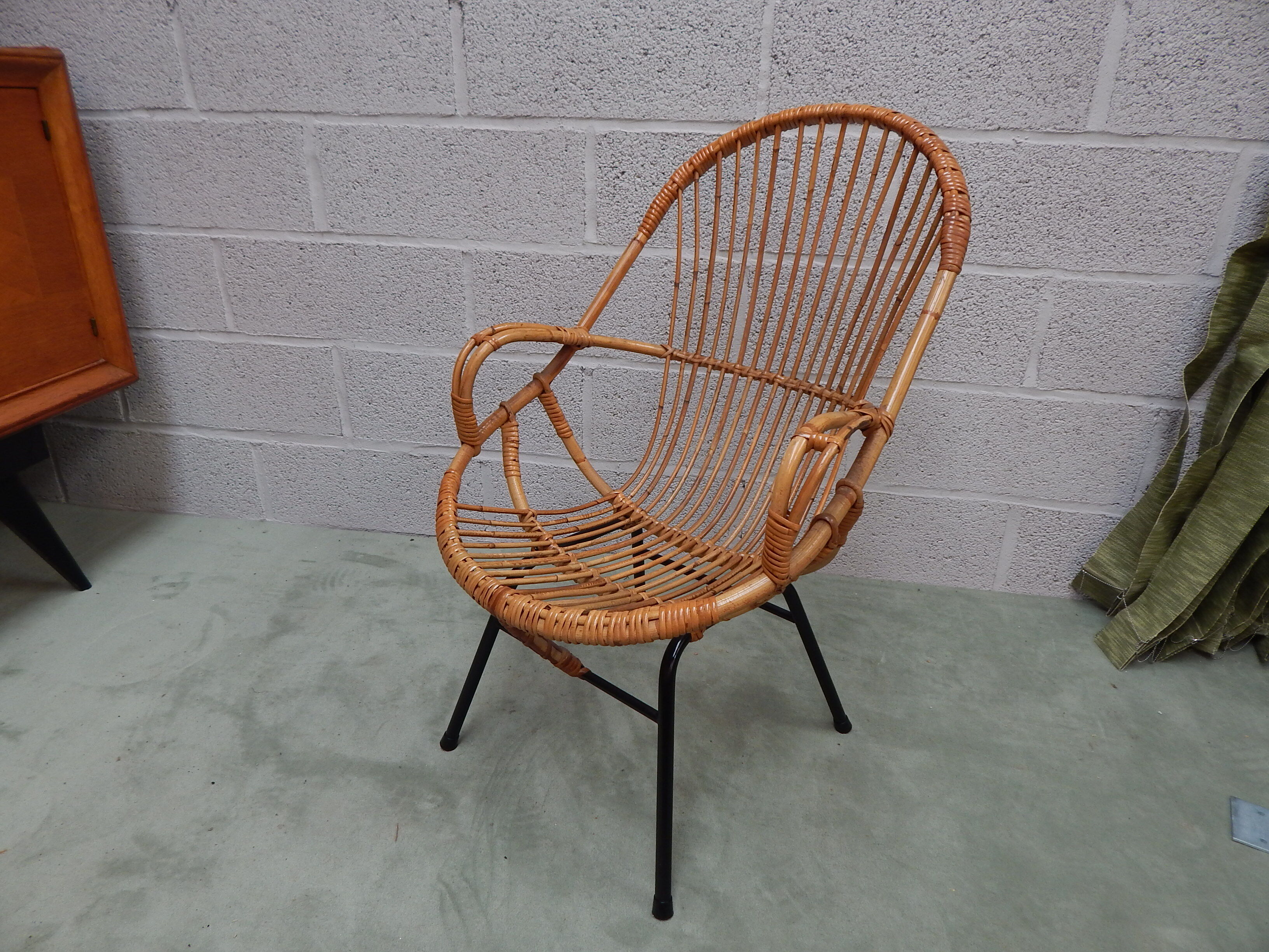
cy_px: 476
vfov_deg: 61.1
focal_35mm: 22
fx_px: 807
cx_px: 634
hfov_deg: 76.4
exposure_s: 1/40
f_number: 3
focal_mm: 4
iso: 125
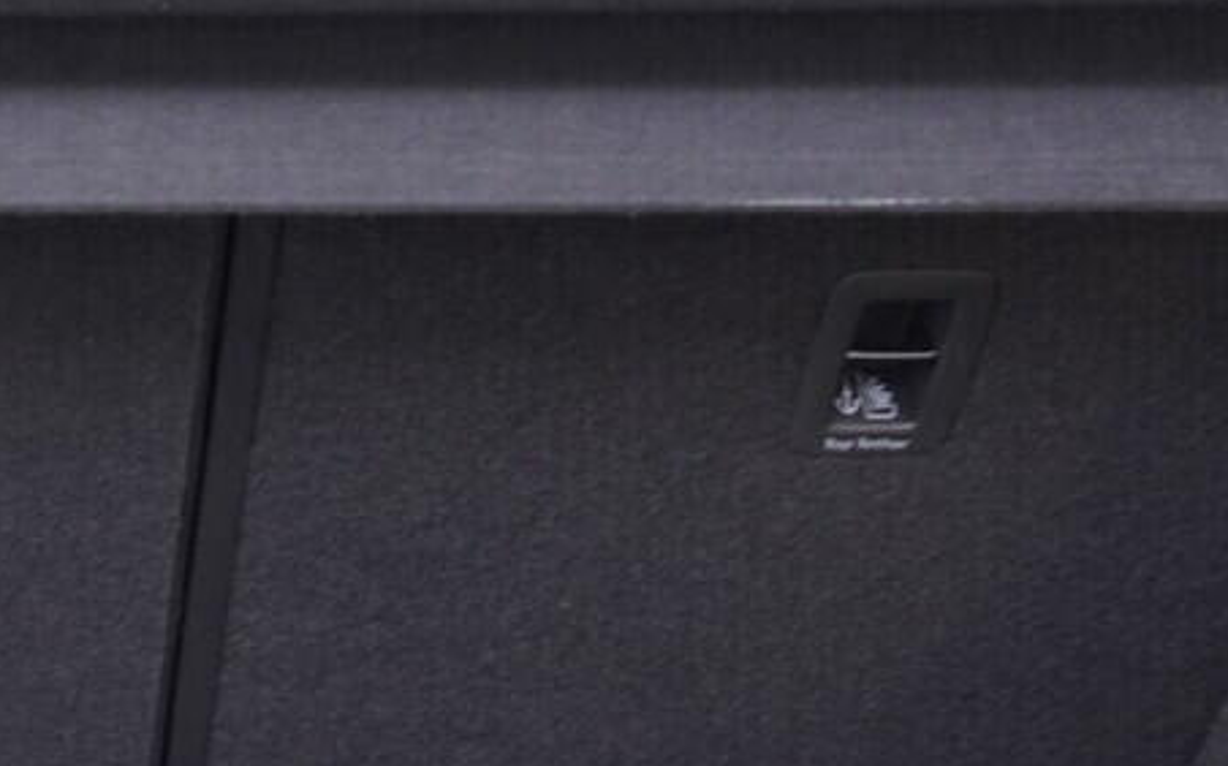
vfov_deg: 10.8
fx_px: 3914
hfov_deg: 17.1
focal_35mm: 117
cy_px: 1103
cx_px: -228
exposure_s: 1/40
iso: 800
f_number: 2.8
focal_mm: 24
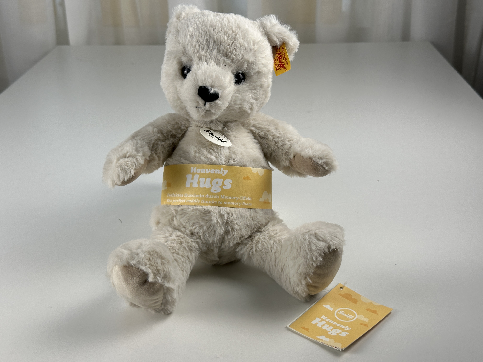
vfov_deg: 30.3
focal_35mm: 48
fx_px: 670
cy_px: 181
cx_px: 242
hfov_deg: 39.7
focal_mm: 6.86
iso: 64
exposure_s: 1/351
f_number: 1.78
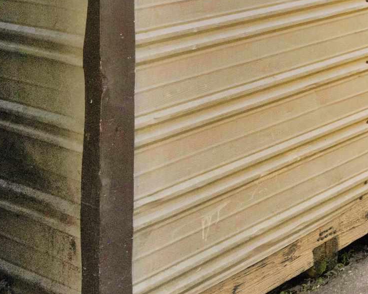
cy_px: -158
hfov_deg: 18.8
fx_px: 664
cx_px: 742
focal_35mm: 61
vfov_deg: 20.9
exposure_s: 1/200
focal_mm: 15.5
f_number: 11
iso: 400
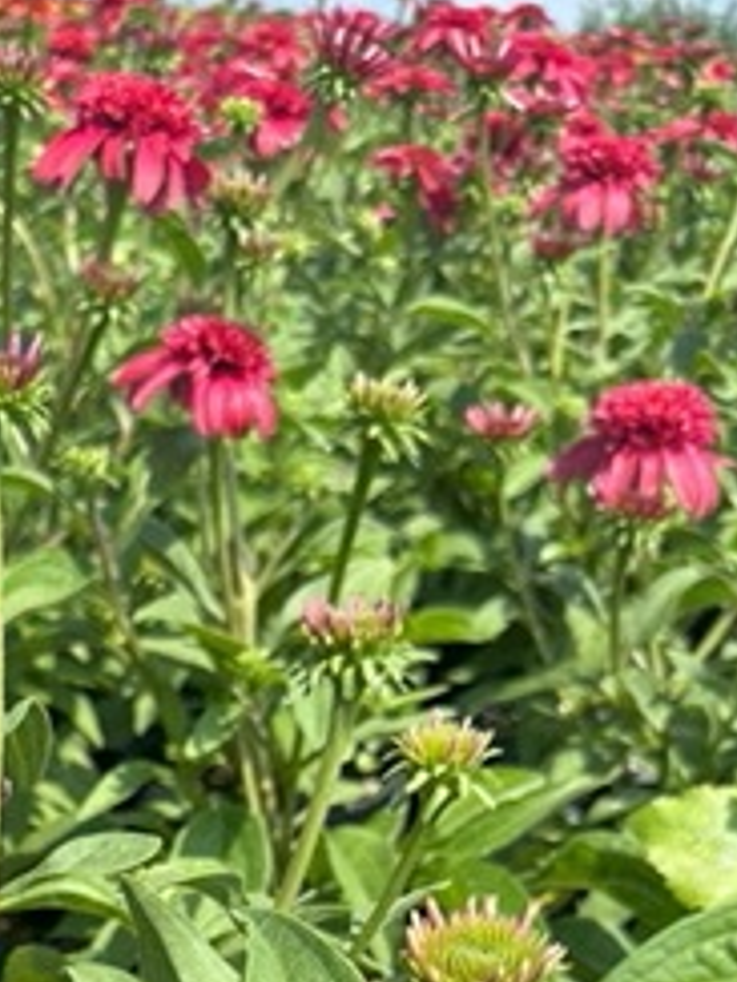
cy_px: 1119
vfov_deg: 30.6
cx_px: 48
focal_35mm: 55
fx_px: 1561
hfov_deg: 25.6
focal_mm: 6.86
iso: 80
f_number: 1.78
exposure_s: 1/1988
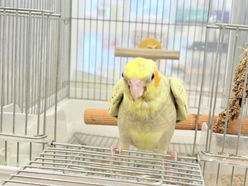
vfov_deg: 28.0
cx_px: 124
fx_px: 373
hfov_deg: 36.8
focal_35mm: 52
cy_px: 93
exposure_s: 1/50
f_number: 1.6
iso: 50
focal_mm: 5.96
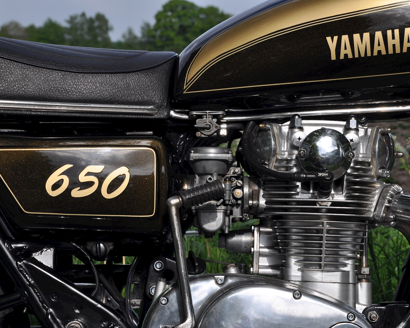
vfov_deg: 15.5
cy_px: 164
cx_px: 215
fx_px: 1201
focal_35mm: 99
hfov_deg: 19.4
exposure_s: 1/400
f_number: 10
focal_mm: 58
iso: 200
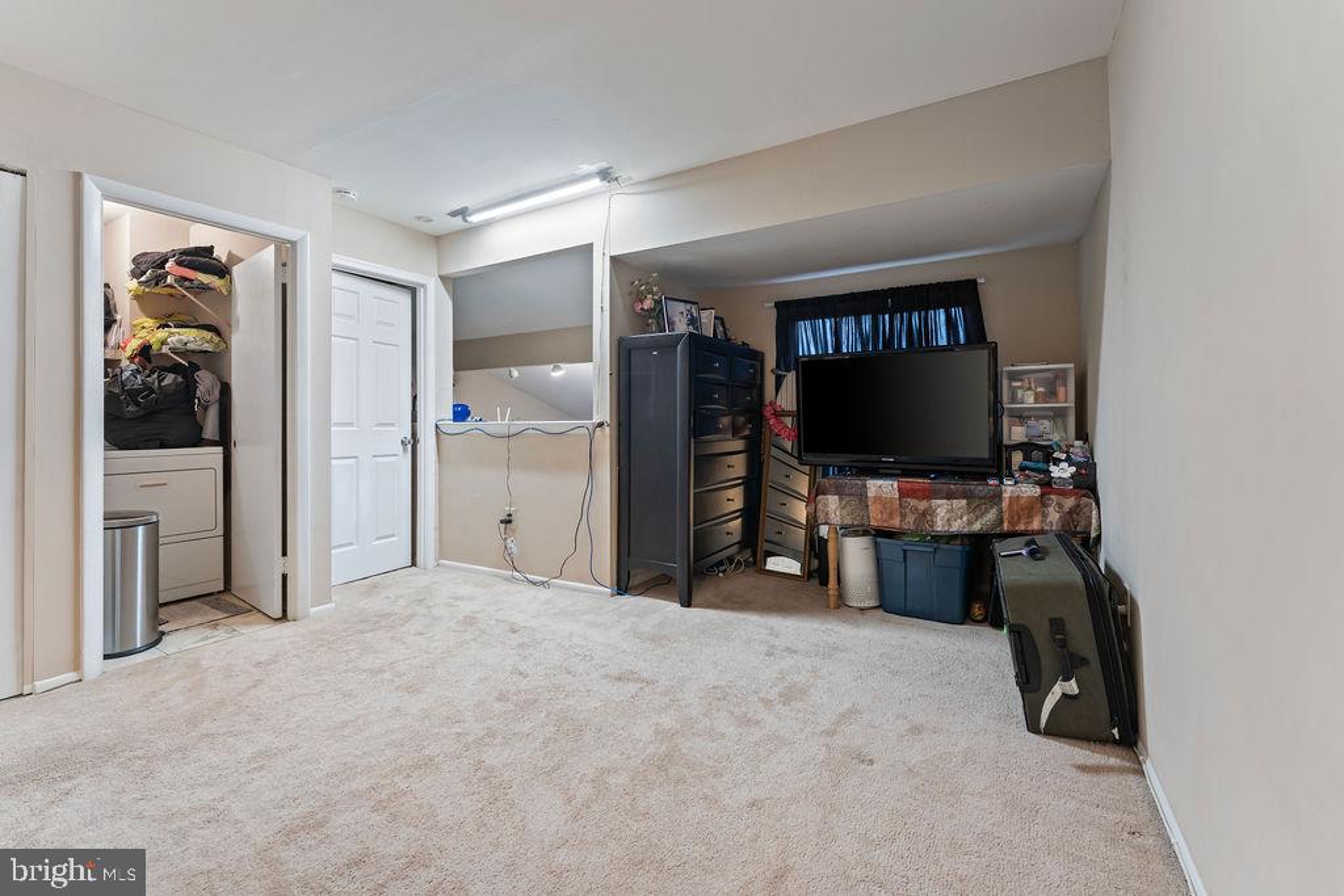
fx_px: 560
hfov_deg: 100.4
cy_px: 448
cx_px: 672
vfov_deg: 77.3
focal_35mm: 15
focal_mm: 15
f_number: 8
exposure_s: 1
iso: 320
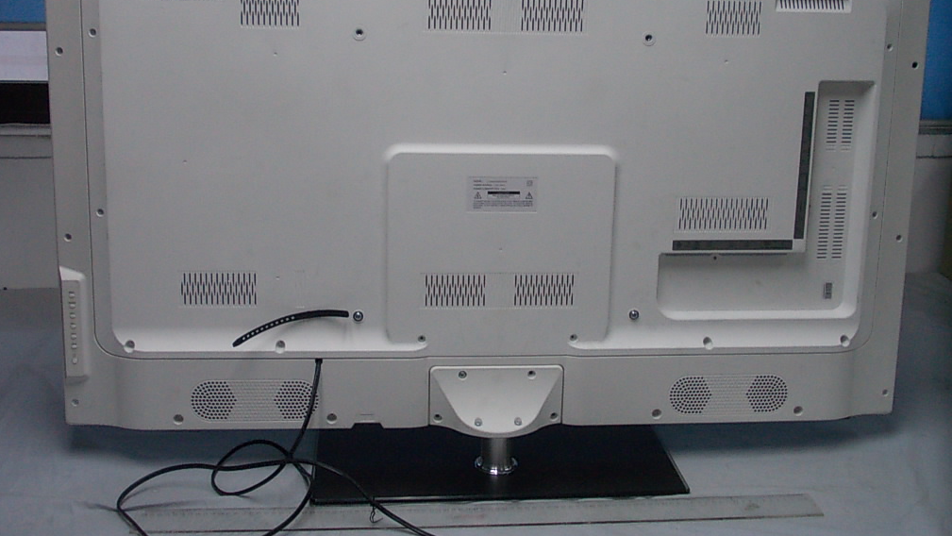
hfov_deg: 48.3
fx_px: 1060
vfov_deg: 28.3
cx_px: 476
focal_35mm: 42
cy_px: 205
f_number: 3.1
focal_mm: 5.3
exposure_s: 1/30
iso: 200
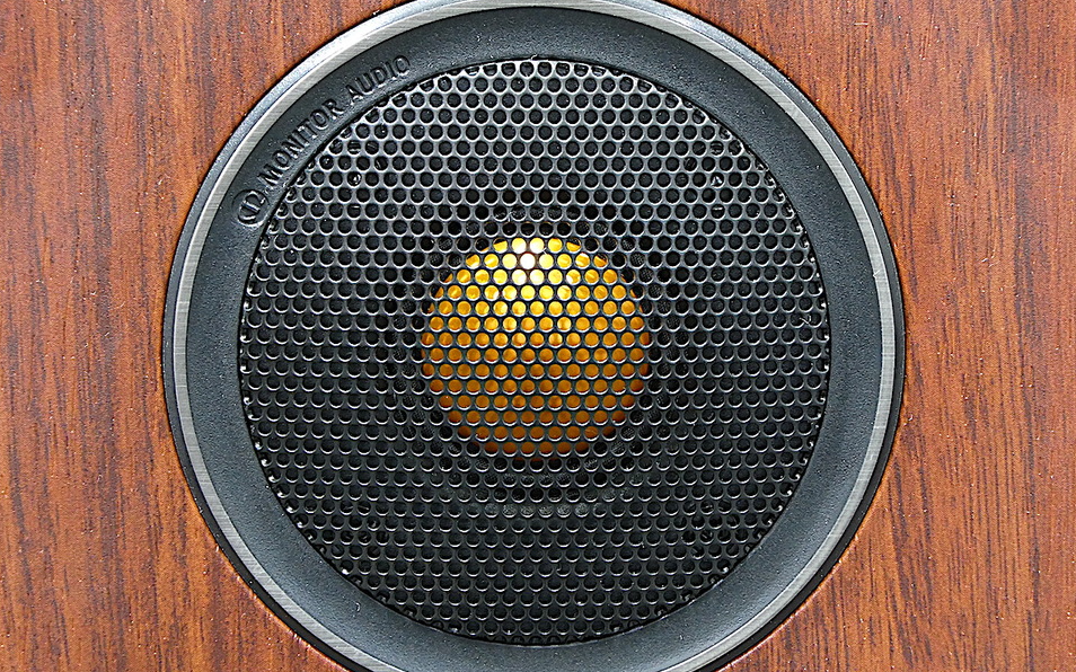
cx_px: 540
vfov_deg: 9.1
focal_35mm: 144
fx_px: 4222
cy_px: 347
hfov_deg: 14.5
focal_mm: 24.2
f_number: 5.6
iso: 400
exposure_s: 1
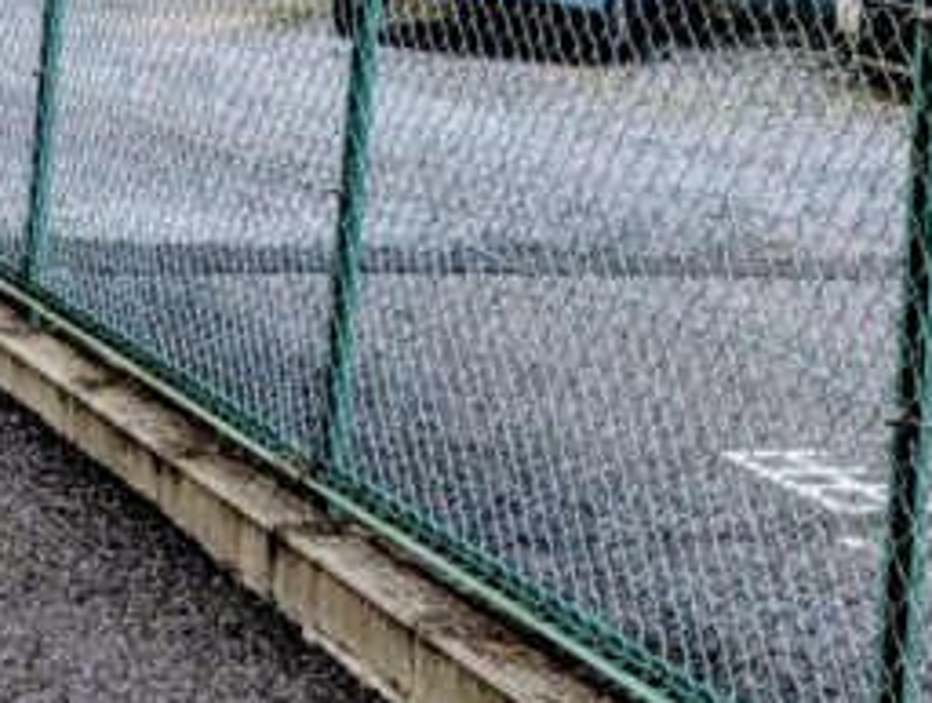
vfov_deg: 11.3
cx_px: 681
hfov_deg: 16.3
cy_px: -674
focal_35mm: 120
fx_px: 3237
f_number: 1.68
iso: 21
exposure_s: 1/187
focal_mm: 6.9
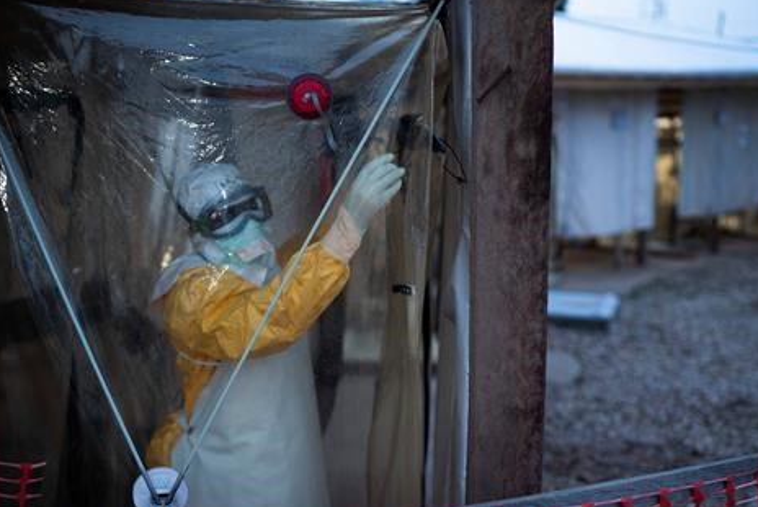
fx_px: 1032
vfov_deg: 27.5
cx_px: 368
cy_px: 283
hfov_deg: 40.3
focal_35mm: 49
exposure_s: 1/125
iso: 1250
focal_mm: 35
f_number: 1.6
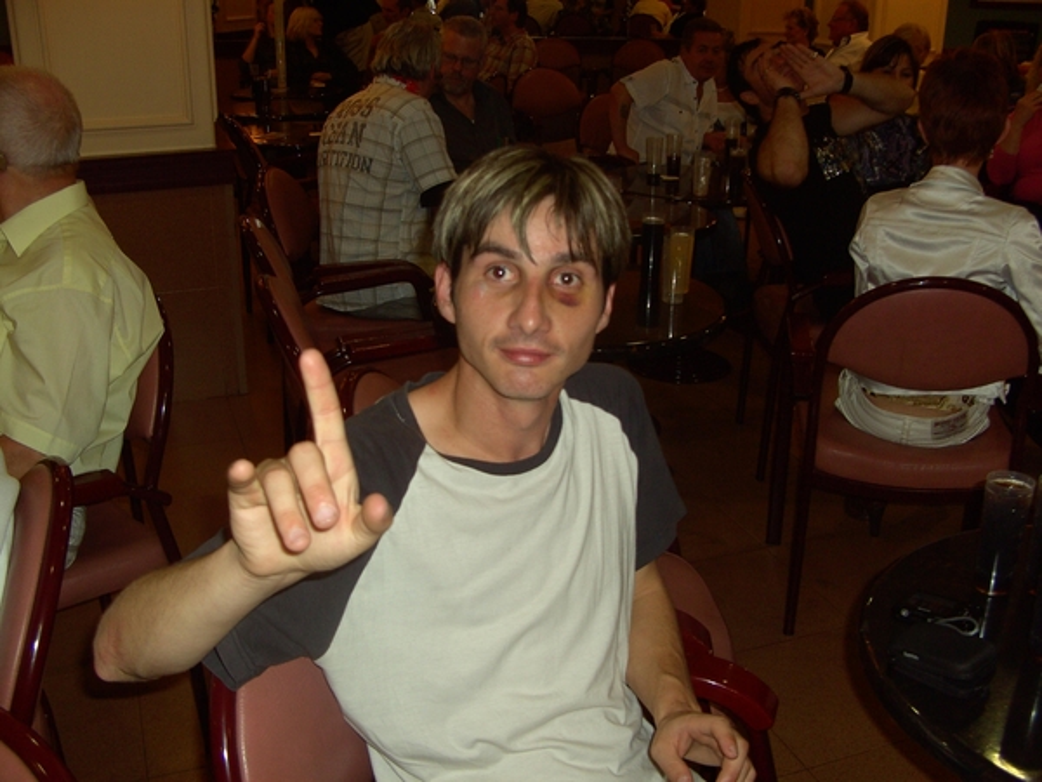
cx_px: 521
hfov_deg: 50.1
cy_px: 391
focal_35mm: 37
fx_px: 1114
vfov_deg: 38.7
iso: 64
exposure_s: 1/50
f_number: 2.8
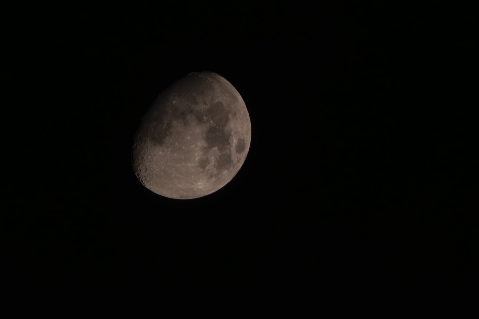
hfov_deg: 1.7
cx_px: 240
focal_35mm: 1200
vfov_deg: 1.1
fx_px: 15965
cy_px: 160
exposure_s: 1/800
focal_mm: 800
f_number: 11
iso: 800
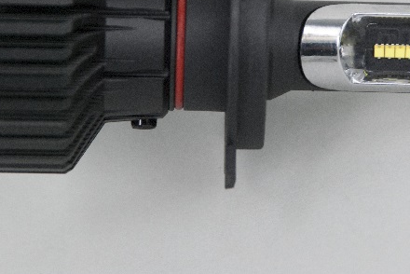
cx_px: 253
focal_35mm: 368
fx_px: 4193
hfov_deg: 5.6
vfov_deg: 3.7
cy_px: 34
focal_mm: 135
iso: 320
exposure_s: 1/160
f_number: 5.6
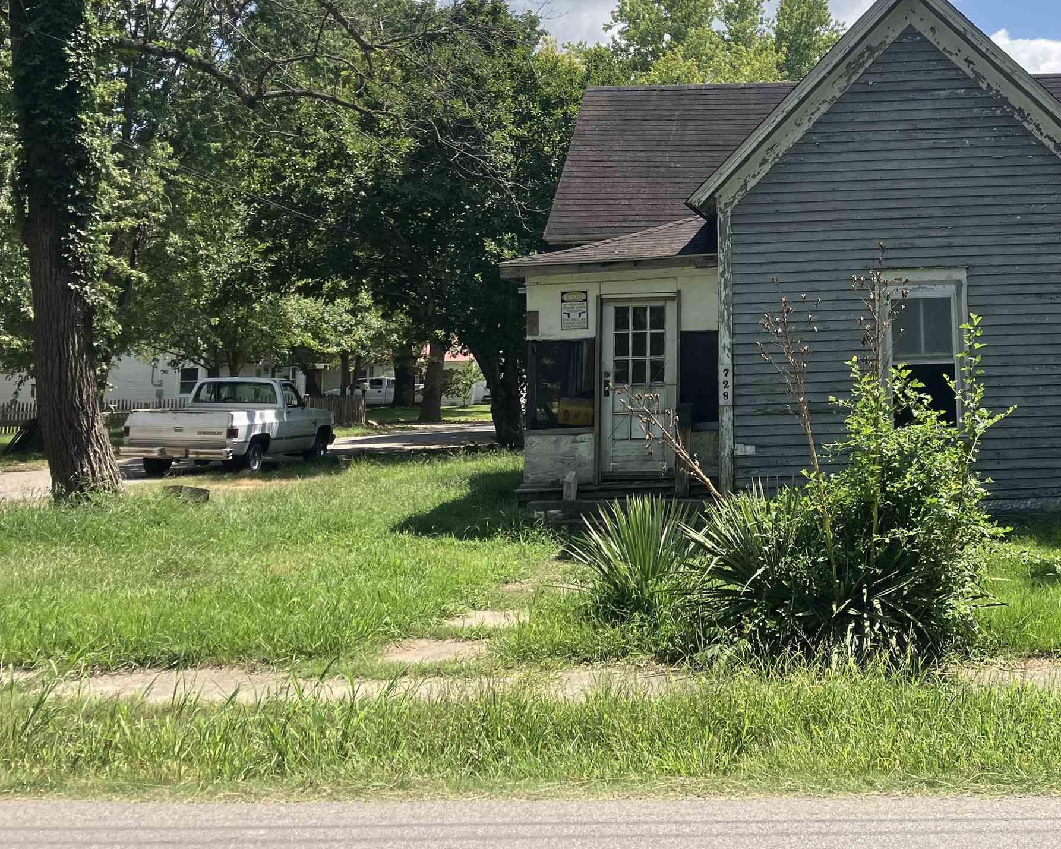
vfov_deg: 31.3
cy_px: 180
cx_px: 855
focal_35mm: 47
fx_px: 1476
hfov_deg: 38.0
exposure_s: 1/2024
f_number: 1.8
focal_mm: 3.99
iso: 32
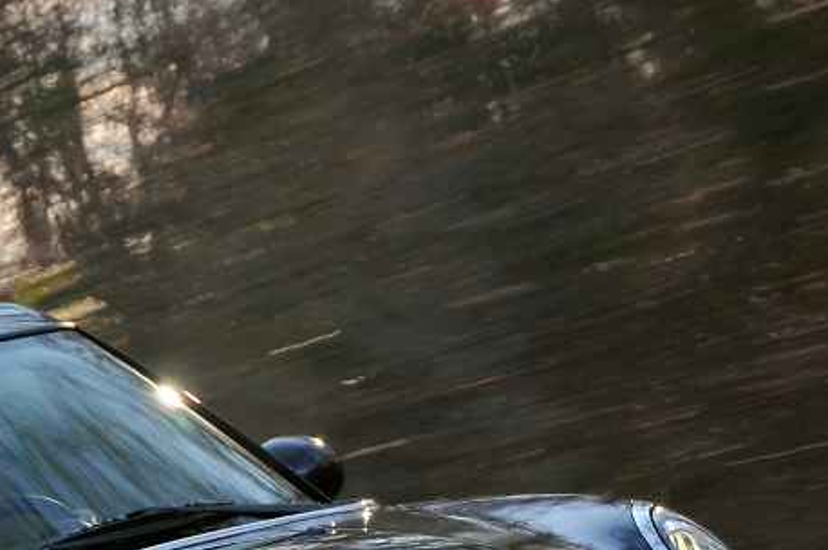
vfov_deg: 7.7
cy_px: 740
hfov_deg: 11.6
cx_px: 14
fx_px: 4042
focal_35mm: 176
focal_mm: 42
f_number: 8
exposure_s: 1/20
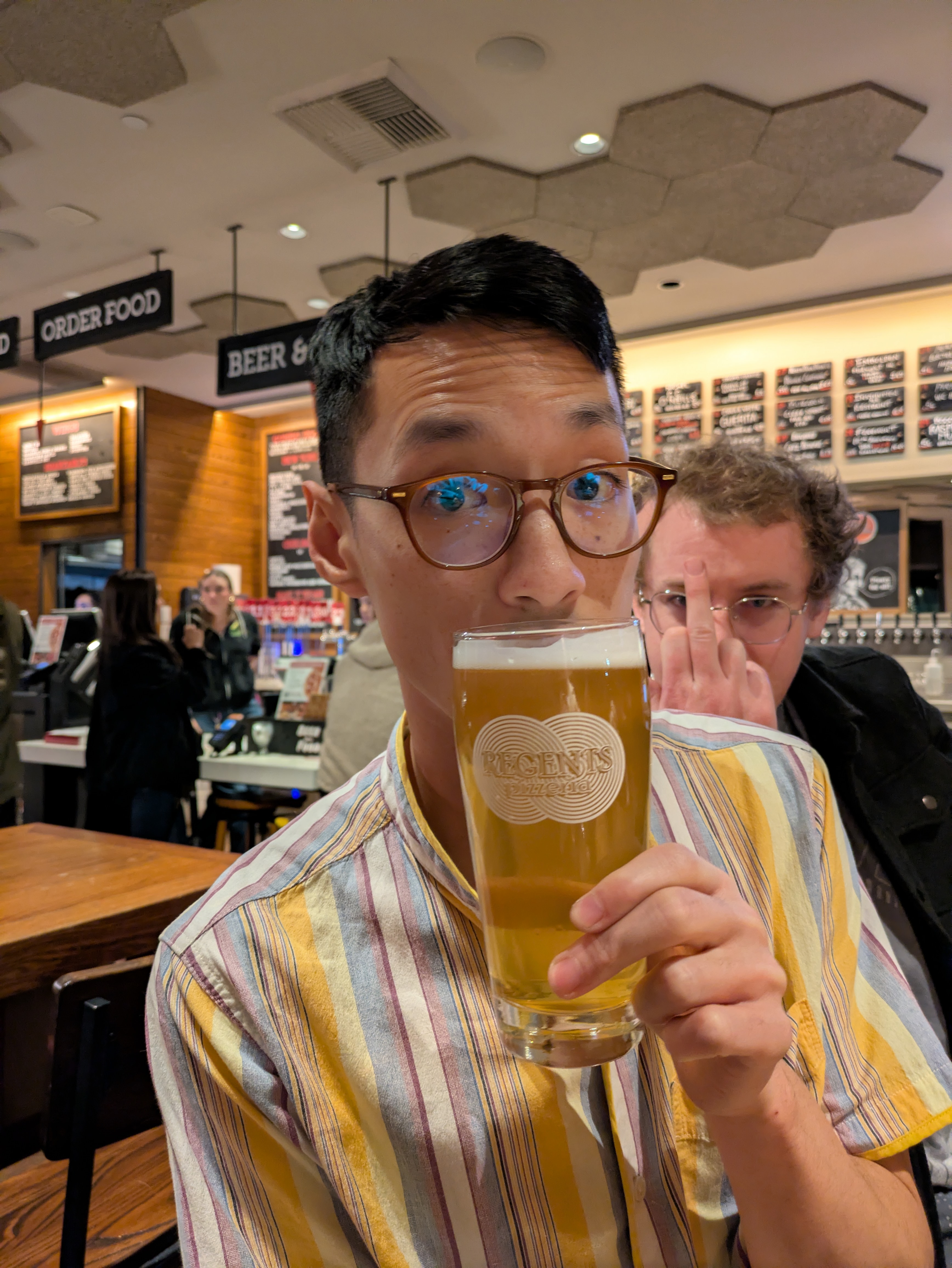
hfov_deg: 54.9
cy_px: 634
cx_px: 476
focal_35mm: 25
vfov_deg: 69.4
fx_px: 916
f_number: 1.89
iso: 367
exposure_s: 1/24
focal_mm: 5.43
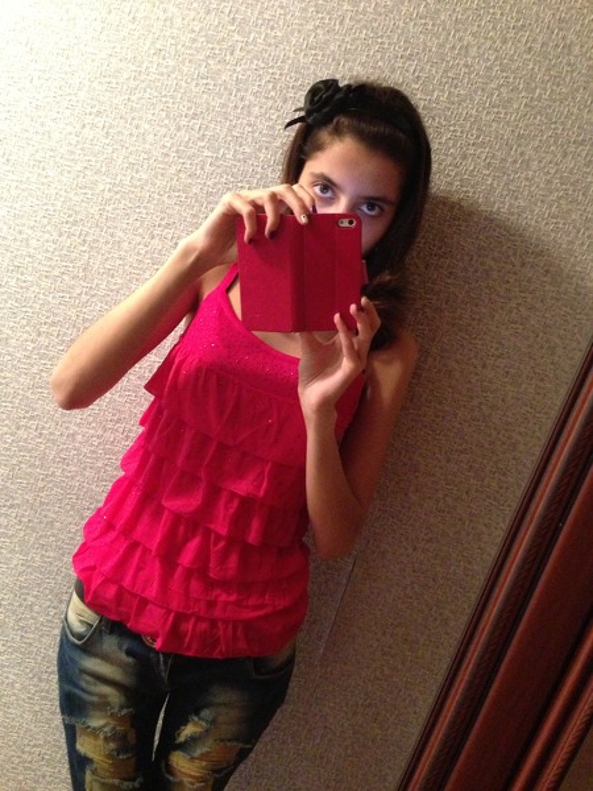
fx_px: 754
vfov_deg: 55.4
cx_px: 296
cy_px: 396
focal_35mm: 33
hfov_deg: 42.9
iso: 800
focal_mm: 4.13
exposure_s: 1/15
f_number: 2.4
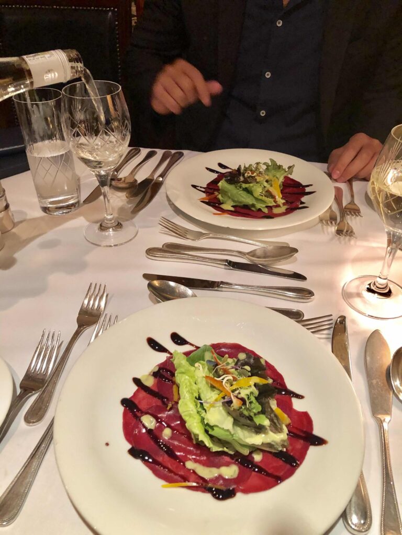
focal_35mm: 28
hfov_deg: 49.7
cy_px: 268
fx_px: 434
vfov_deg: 63.4
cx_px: 201
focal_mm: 4
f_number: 1.8
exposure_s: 1/15
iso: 100
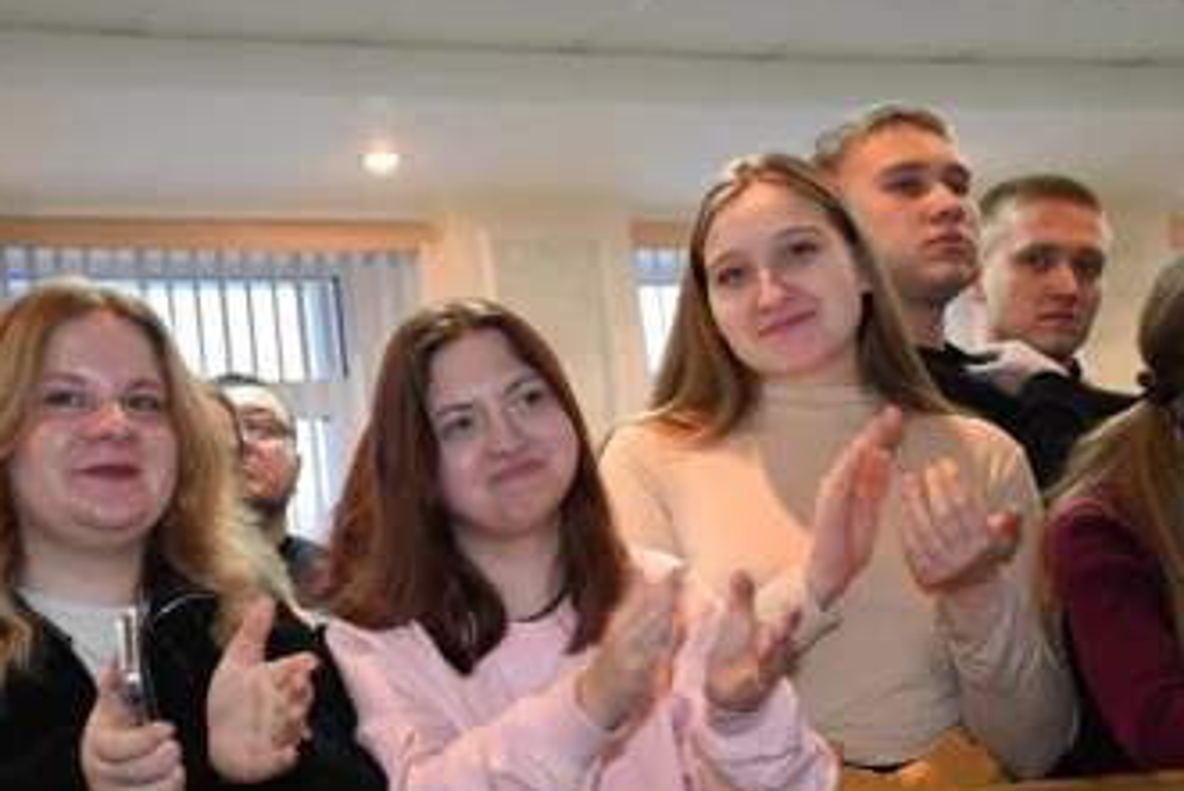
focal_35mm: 81
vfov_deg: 16.9
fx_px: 2665
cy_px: 460
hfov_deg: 25.0
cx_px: 472
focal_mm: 45
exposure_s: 1/80
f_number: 5
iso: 3200
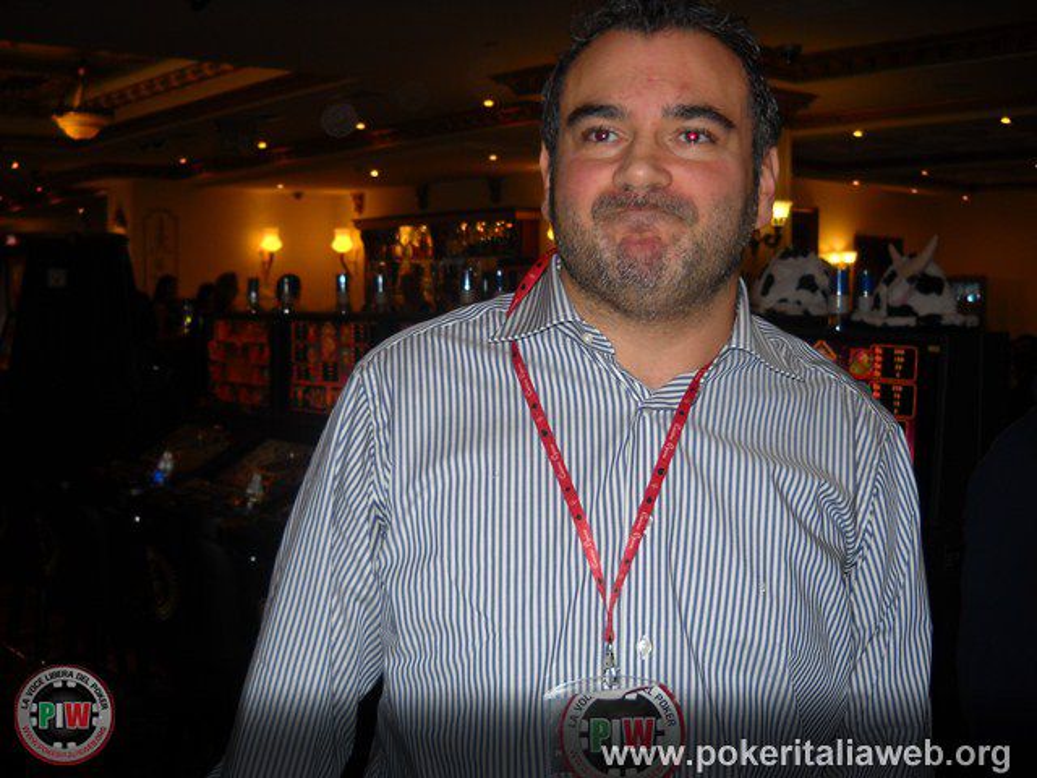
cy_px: 389
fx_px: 1228
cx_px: 518
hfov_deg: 45.8
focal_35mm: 41
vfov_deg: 35.1
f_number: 3.1
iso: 64
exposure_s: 1/30
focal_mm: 6.72
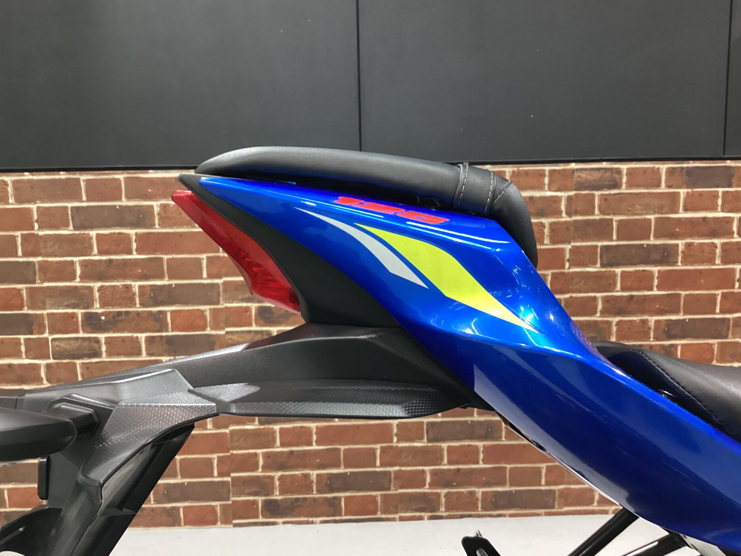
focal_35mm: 32
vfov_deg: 44.2
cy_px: 271
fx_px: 685
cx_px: 372
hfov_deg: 56.8
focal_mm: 3.3
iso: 250
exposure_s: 1/40
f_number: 2.4
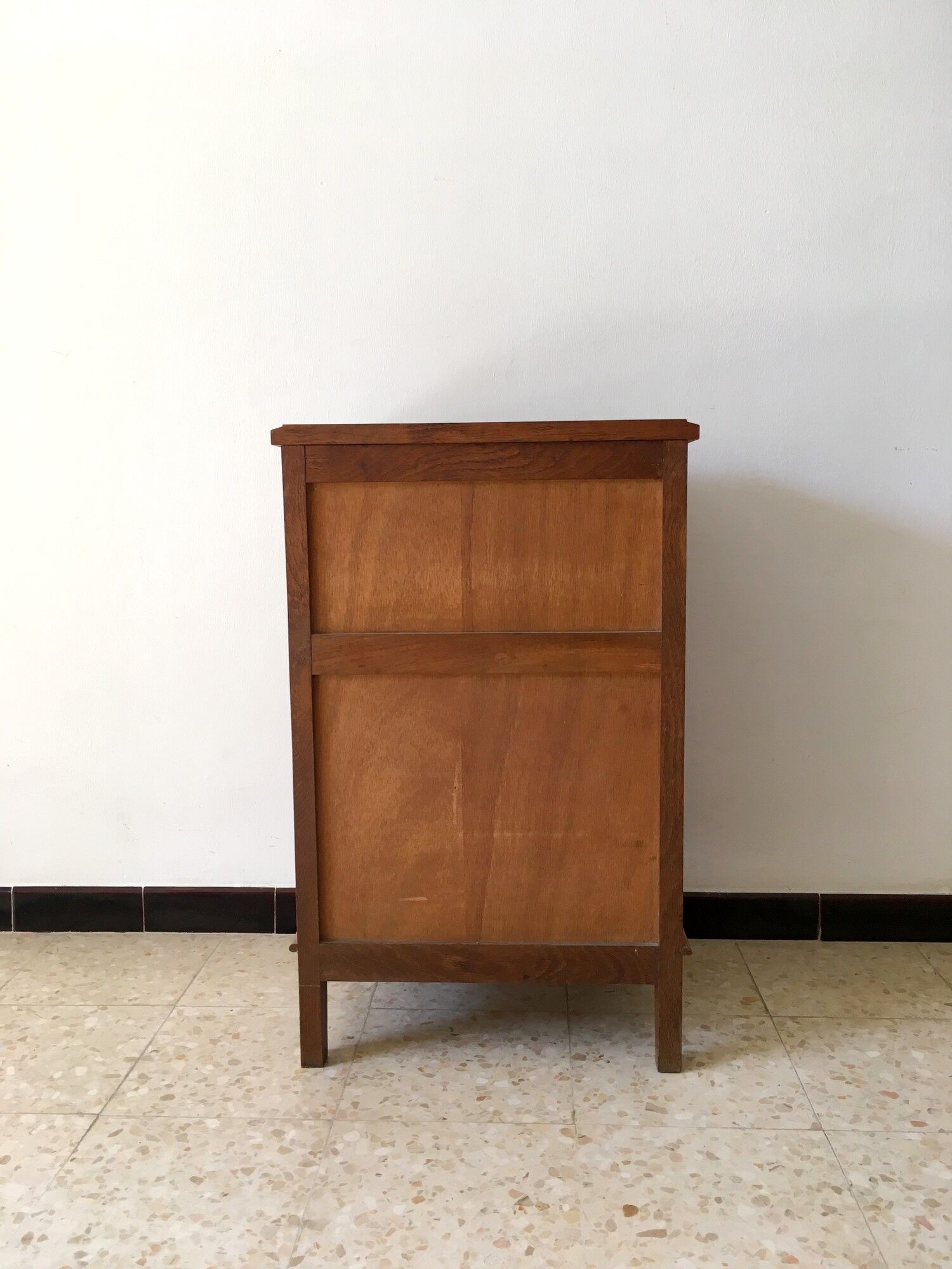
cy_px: 634
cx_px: 476
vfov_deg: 61.7
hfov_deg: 48.2
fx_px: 1063
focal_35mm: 29
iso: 25
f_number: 2.2
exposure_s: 1/33
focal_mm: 4.15
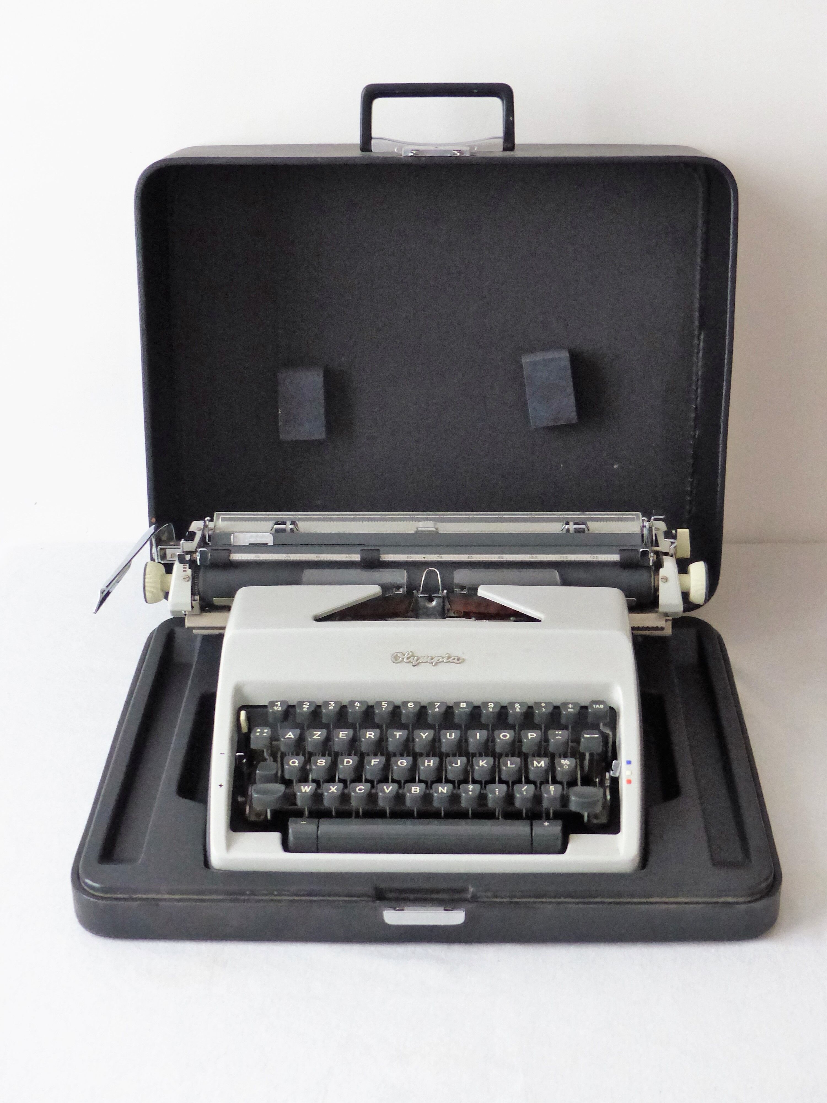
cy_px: 552
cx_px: 414
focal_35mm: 55
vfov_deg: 34.9
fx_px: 1752
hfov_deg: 26.6
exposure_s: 1/50
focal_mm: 9.4
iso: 800
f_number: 2.8
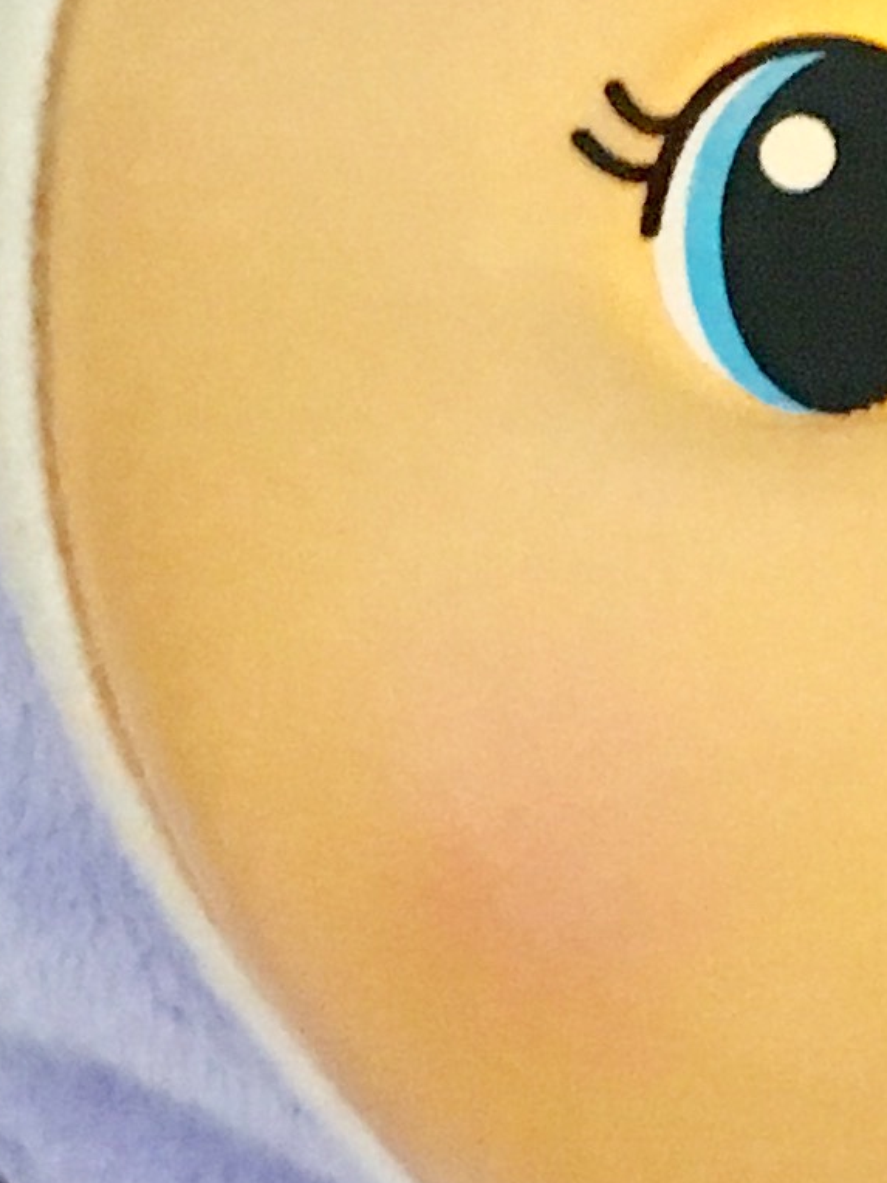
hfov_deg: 9.3
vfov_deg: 12.6
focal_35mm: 153
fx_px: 5227
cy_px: 1445
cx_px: 1599
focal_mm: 4.15
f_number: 2.2
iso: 250
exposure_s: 1/17
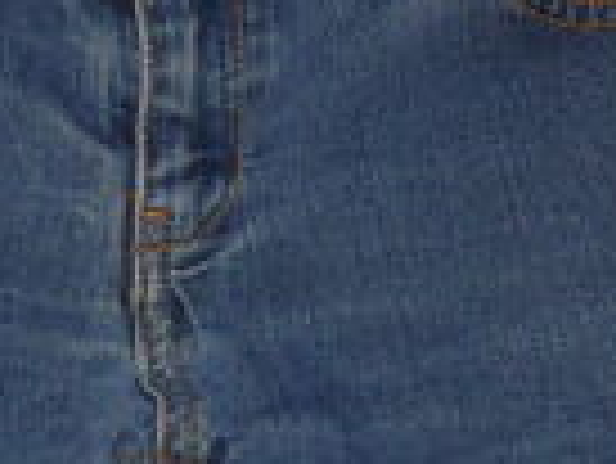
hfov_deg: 14.0
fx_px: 2494
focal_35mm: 140
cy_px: 162
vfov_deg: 10.6
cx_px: 171
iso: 100
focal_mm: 8.3
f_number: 2.8
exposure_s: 1/30
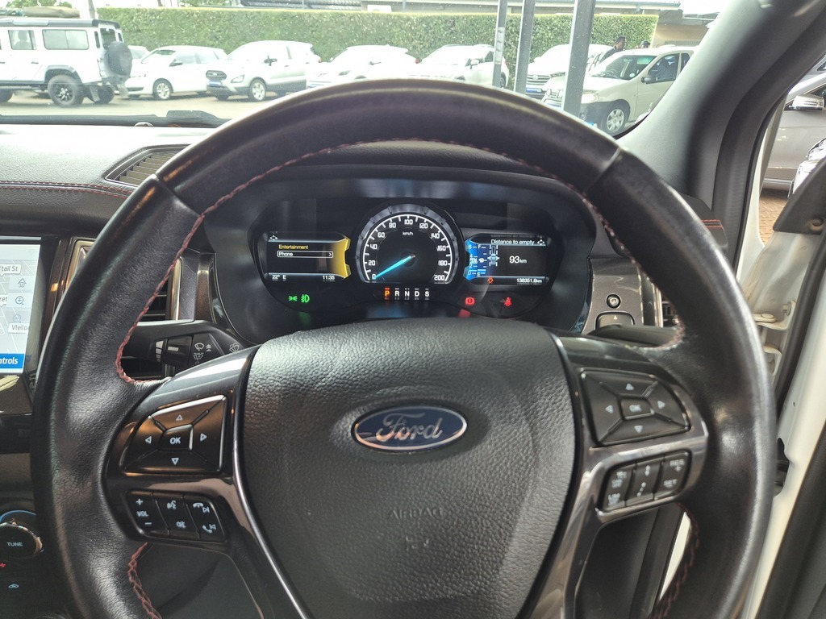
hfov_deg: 73.9
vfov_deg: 58.9
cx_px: 413
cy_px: 310
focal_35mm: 23
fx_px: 549
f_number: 1.8
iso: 250
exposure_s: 1/100
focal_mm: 5.4
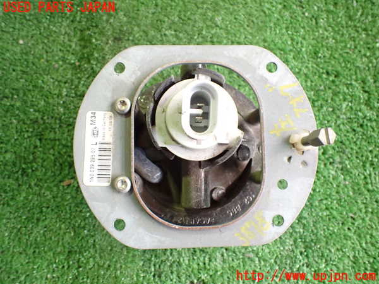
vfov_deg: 46.8
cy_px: 142
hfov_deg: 60.0
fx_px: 328
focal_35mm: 30
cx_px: 190
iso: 800
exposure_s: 1/80
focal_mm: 5.4
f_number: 2.3
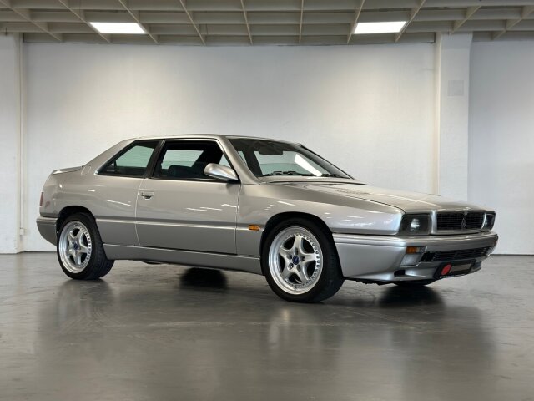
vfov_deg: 30.3
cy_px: 200
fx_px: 740
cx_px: 267
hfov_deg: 39.7
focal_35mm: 48
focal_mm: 6.86
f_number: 1.78
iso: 125
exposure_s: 1/121
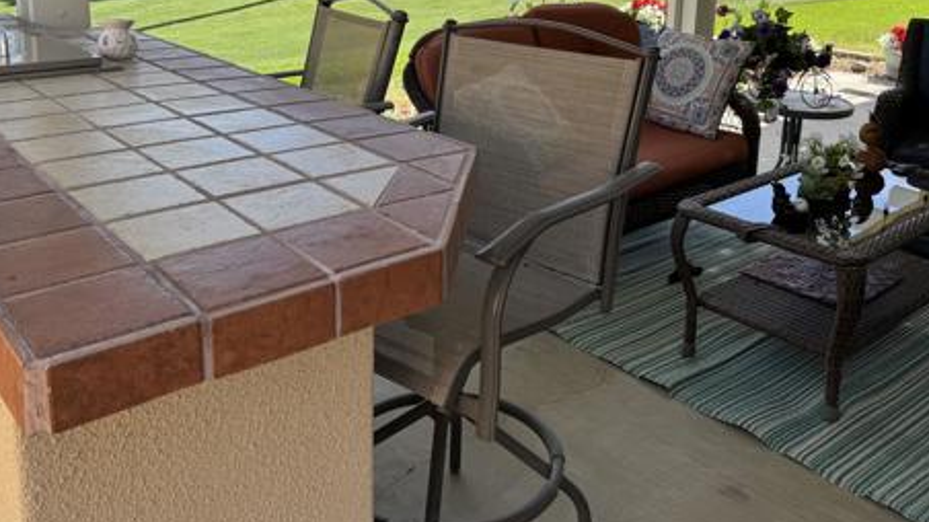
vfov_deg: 30.8
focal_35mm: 37
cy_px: 74
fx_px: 911
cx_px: 475
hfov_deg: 54.0
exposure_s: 1/1395
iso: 80
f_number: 1.78
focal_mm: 6.76
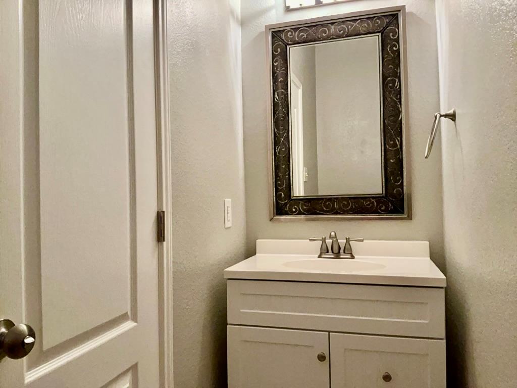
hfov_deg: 65.3
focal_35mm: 27
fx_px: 403
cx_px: 258
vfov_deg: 51.4
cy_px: 194
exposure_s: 1/60
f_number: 1.8
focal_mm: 3
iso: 320
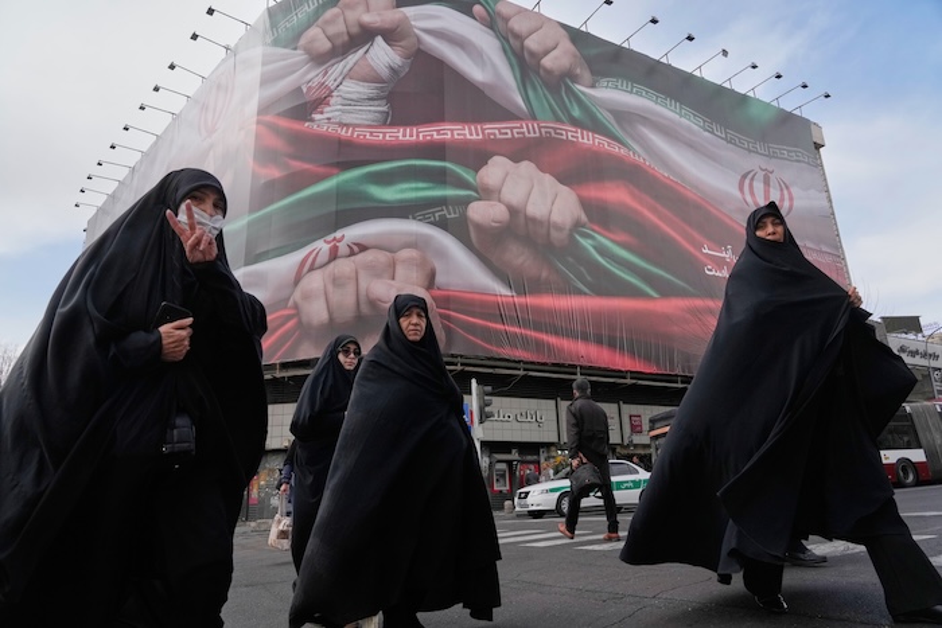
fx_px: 628
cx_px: 471
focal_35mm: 24
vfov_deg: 53.2
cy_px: 314
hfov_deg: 73.7
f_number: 8
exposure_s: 1/1250
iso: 1000
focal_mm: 24
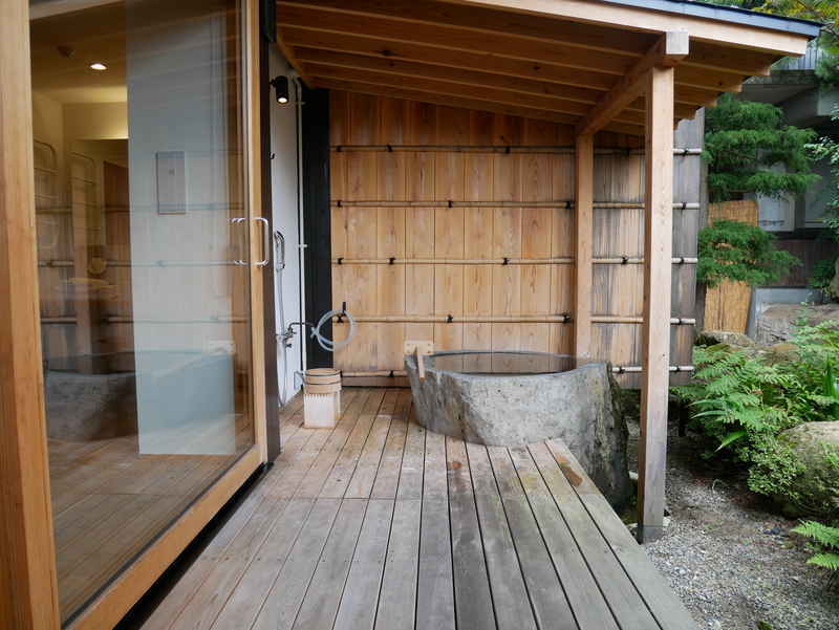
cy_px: 315
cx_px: 420
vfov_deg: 56.9
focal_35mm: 24
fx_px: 582
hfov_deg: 71.6
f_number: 3.5
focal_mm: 12
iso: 200
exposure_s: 1/100
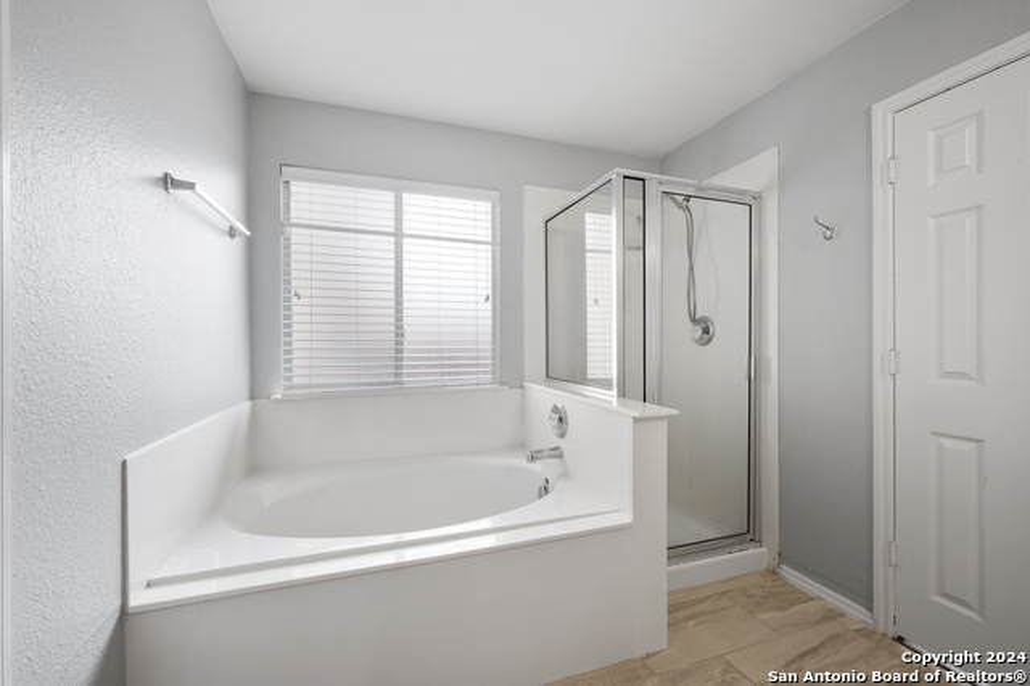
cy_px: 343
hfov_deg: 104.3
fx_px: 400
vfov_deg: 81.1
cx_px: 515
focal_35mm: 14
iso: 250
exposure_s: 1/10
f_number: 9
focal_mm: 14
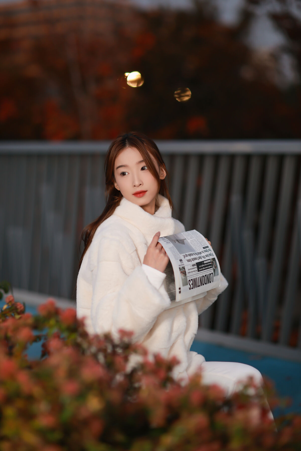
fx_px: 1053
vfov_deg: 24.2
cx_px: 150
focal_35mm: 84
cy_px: 226
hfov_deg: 16.3
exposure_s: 1/100
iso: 200
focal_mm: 85
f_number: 1.8
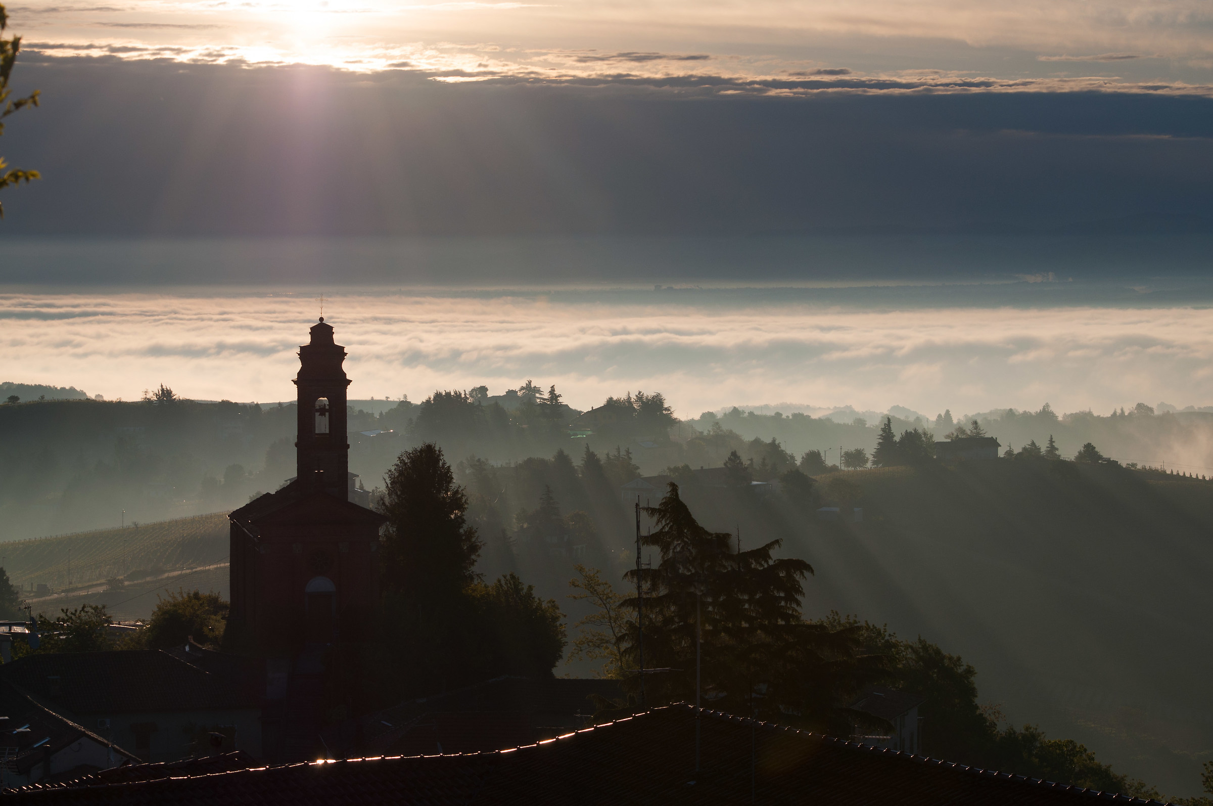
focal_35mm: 105
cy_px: 403
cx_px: 606
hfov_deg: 19.5
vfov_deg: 13.0
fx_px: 3534
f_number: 9
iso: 200
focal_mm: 70
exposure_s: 1/1250
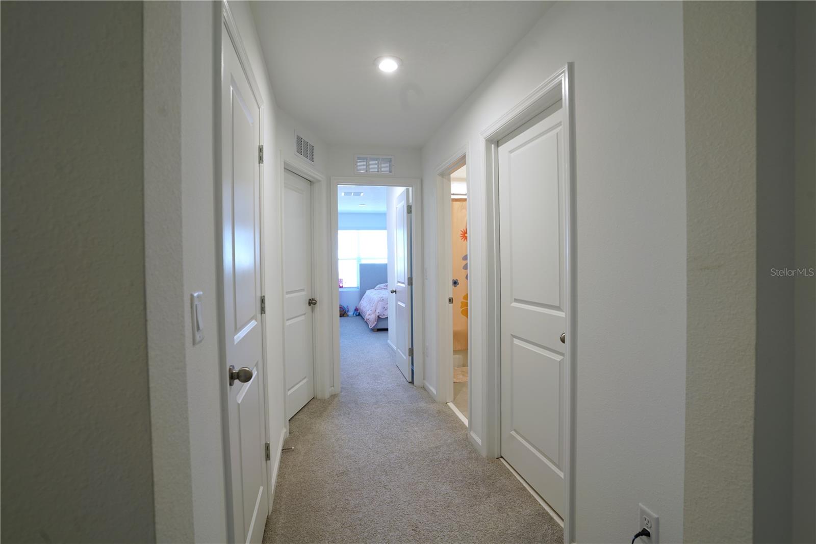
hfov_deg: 93.3
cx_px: 408
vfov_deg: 70.4
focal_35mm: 17
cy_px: 272
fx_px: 385
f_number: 8
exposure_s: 1/4
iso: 125
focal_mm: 17
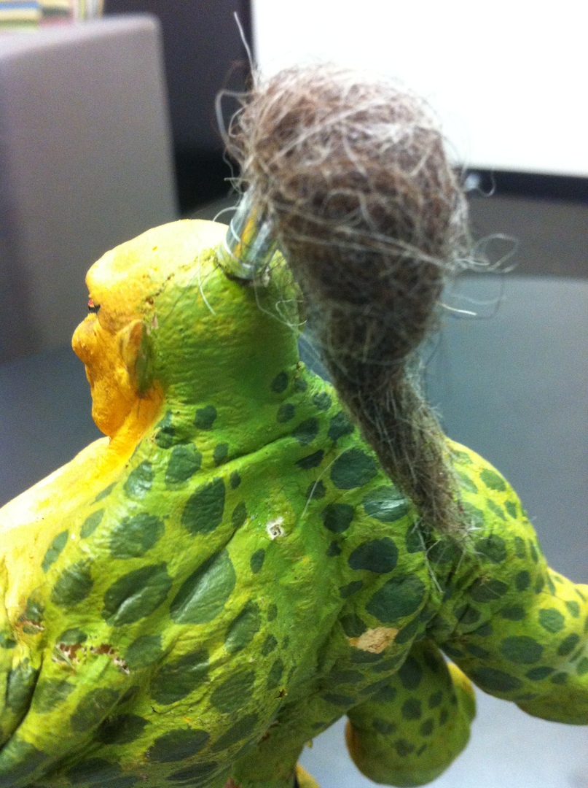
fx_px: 795
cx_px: 294
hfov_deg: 40.6
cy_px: 394
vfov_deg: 52.7
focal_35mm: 35
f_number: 2.8
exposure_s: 1/17
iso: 320
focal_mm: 3.85
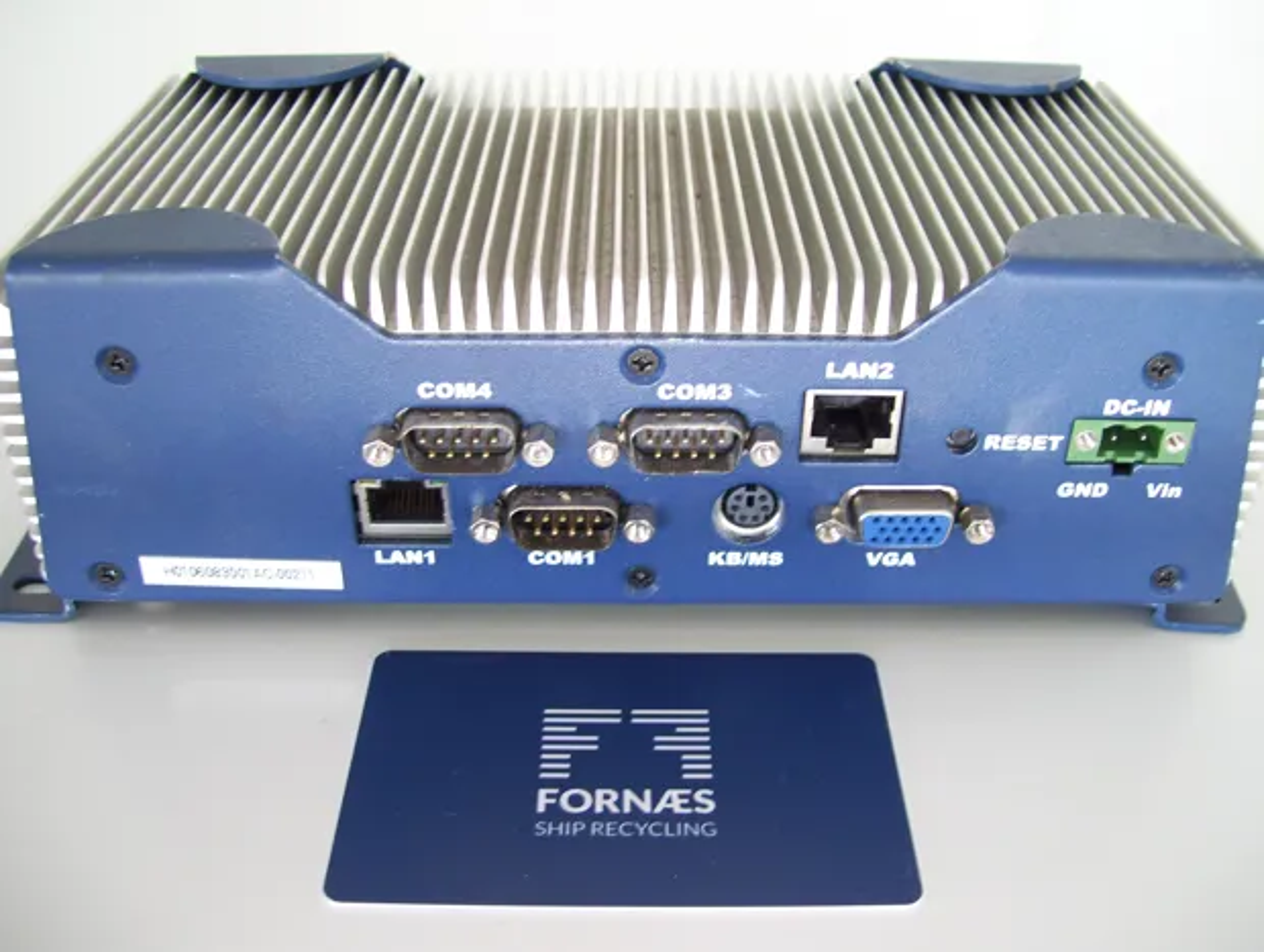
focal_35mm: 36
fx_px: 1317
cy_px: 476
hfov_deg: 51.3
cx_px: 632
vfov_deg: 39.8
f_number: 2.7
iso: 80
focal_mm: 6
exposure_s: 1/40
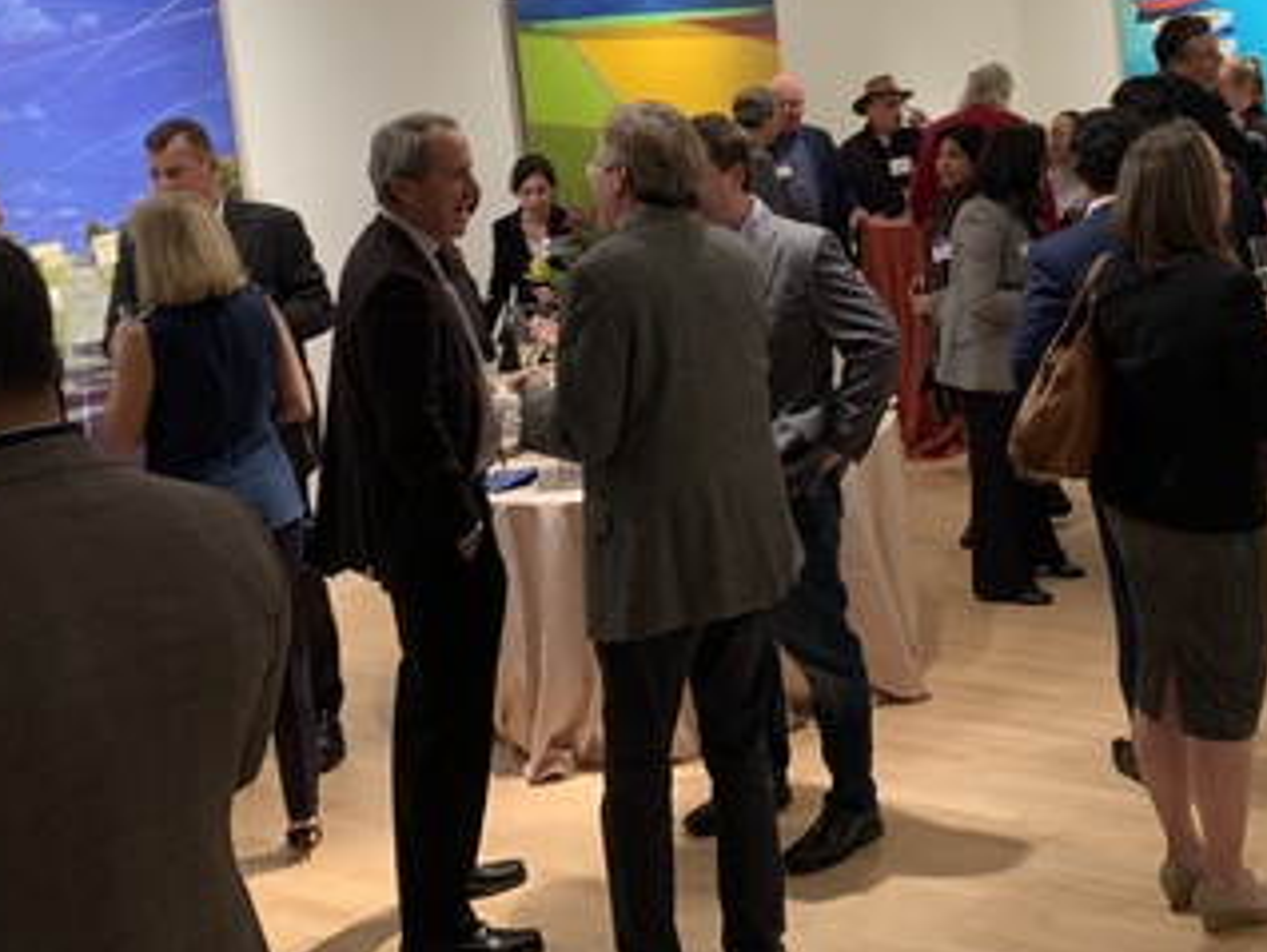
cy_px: 235
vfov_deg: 29.2
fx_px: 1795
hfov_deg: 38.5
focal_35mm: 49
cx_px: 821
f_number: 1.8
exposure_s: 1/60
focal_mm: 4.25
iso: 125
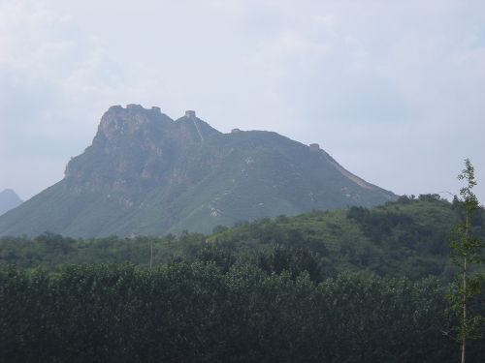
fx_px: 1597
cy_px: 182
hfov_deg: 17.3
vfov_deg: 13.0
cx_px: 242
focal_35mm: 114
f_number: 8.5
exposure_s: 1/179
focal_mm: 18.9
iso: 64
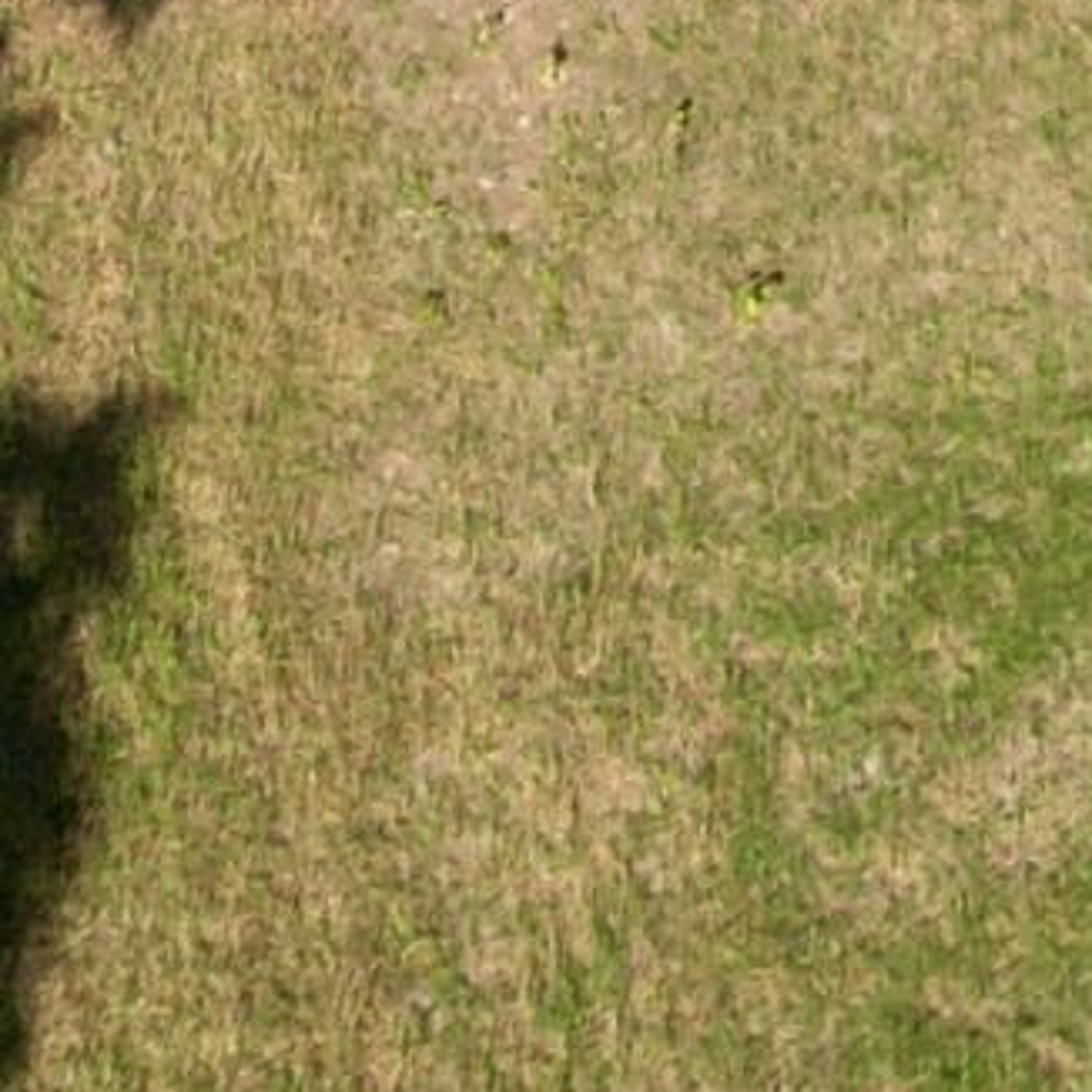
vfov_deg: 7.5
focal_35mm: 195
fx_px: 6960
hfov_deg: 8.9
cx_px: 1326
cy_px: -2606
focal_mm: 6.72
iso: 110
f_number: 1.7
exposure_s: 1/2500
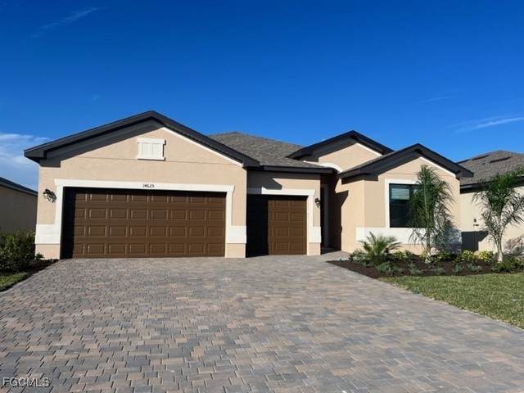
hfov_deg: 67.3
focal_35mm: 26
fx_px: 394
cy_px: 196
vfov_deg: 53.1
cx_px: 262
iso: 50
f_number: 1.6
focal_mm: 5.1
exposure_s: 1/5319
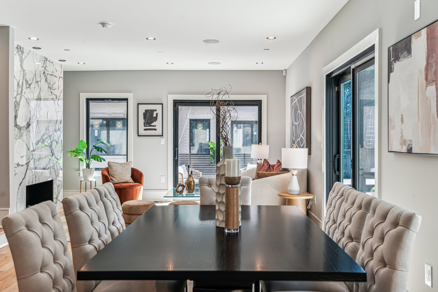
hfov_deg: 54.4
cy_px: 146
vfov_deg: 37.9
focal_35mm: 35
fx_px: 426
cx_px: 219
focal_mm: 35
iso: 250
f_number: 8
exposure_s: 1/20
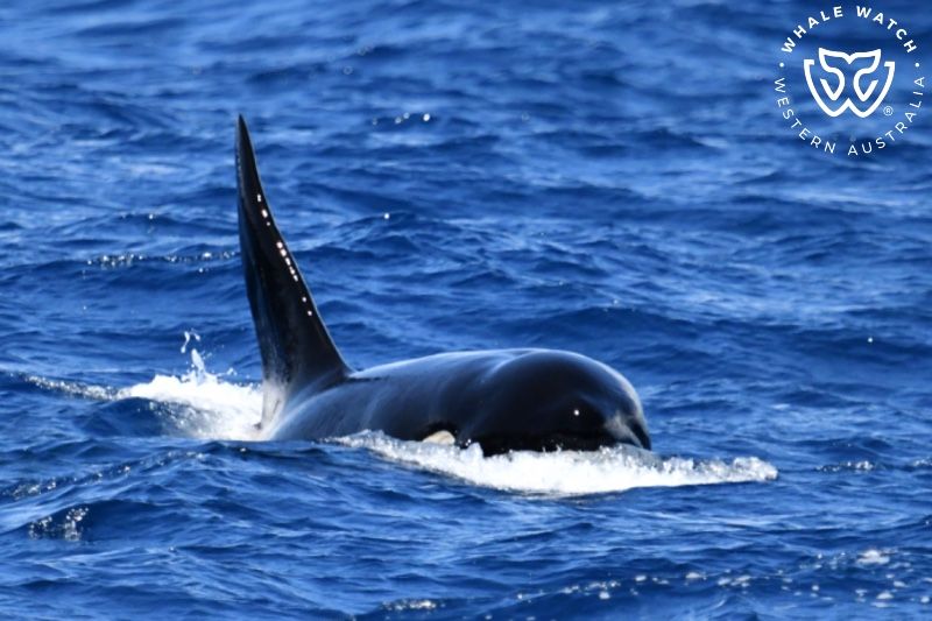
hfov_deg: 3.4
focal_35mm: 600
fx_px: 15529
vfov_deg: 2.3
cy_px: 310
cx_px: 466
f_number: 6.3
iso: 2000
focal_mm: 600
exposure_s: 1/8000
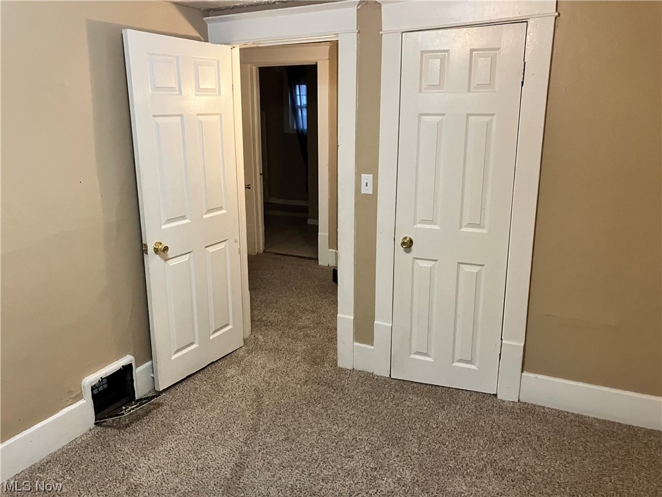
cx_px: 331
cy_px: 248
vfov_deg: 49.7
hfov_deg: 63.4
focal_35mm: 28
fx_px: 535
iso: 320
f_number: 1.8
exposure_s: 1/60
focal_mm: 3.99
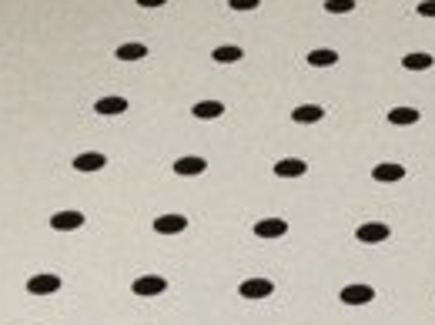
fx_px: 3387
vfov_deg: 5.3
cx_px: 1268
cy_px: 874
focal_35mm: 270
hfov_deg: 6.7
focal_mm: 4.28
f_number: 2.4
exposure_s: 1/20
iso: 250
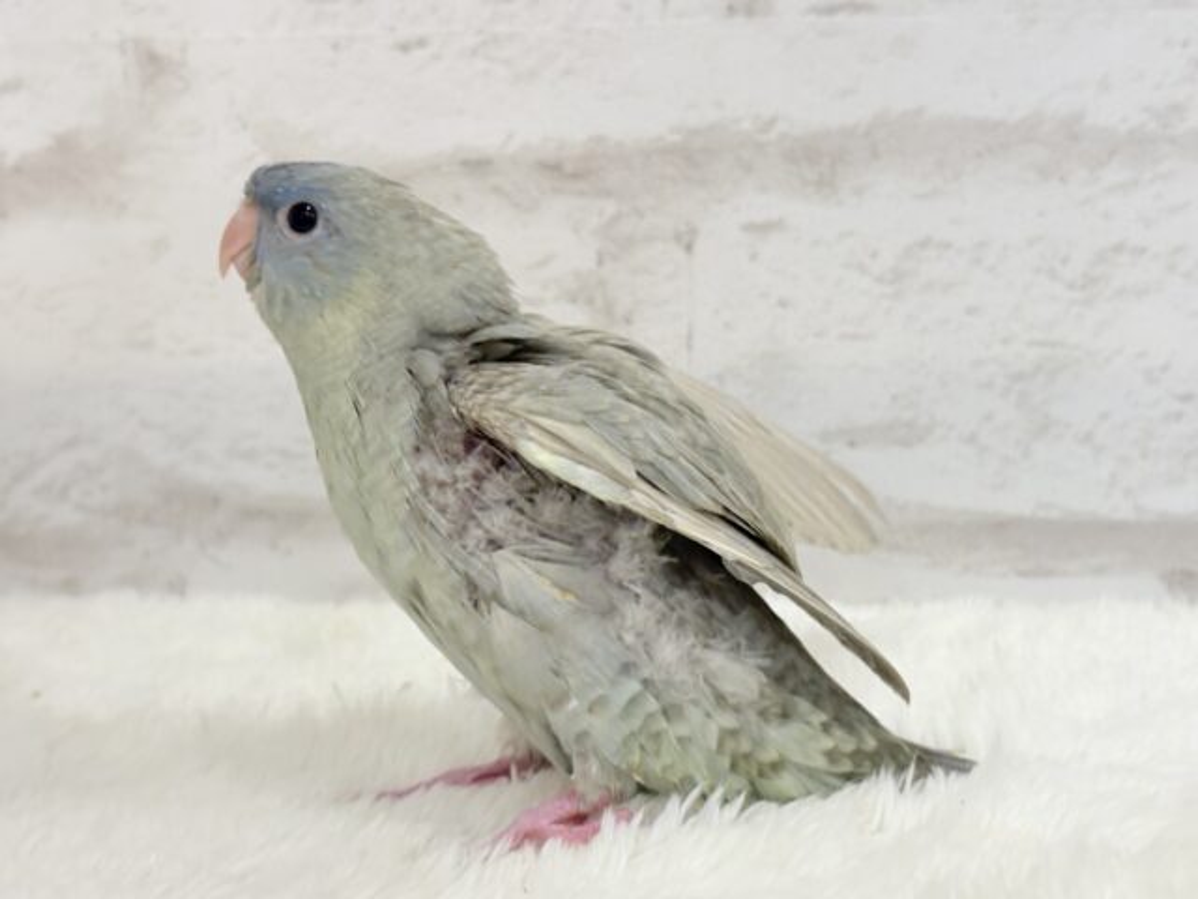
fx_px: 1800
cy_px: 450
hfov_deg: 36.8
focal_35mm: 52
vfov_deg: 28.0
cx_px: 599
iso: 80
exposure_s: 1/100
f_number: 1.6
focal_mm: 5.96
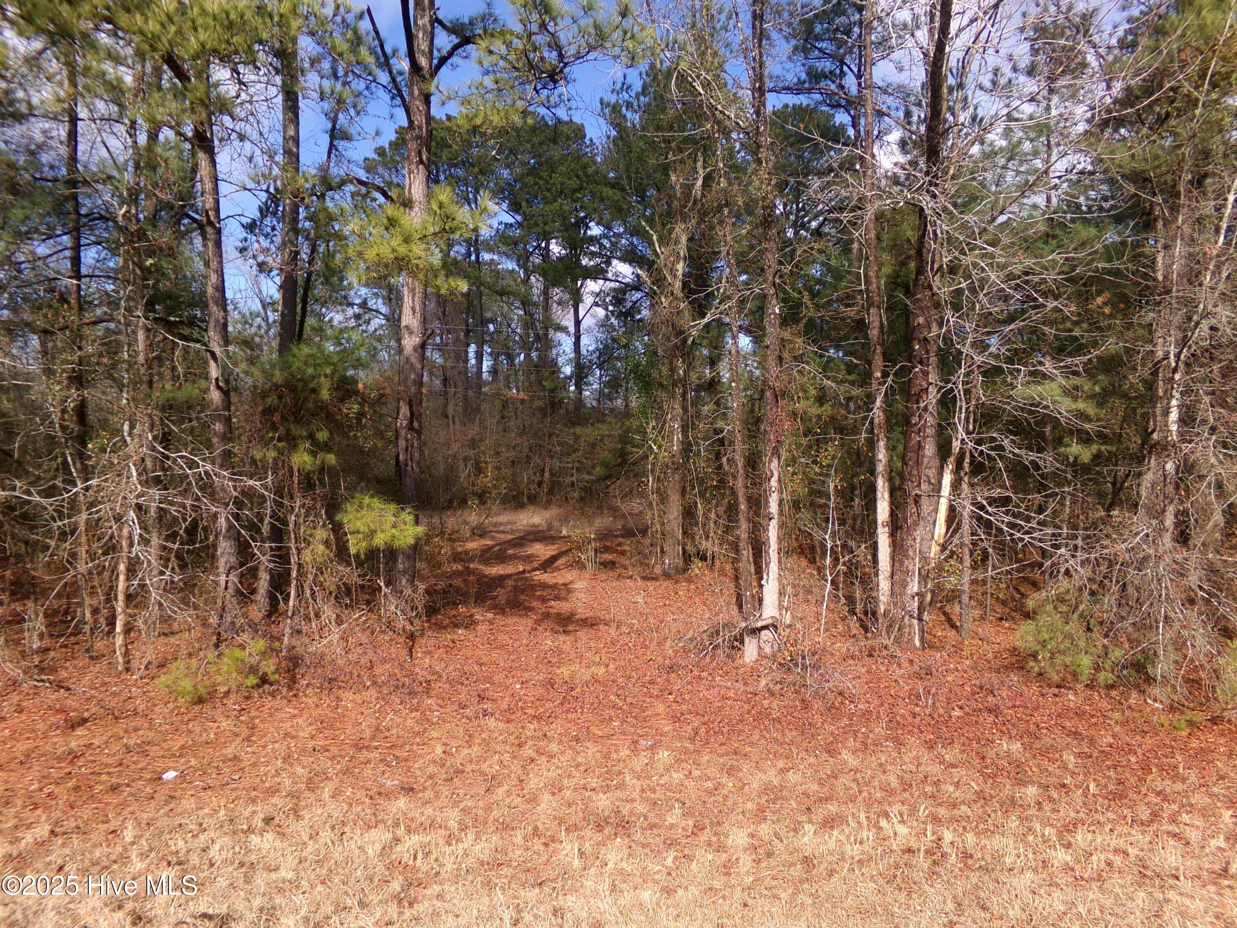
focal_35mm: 24
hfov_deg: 71.6
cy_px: 464
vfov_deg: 56.8
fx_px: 858
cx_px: 618
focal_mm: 4.3
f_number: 3.7
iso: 100
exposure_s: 1/480
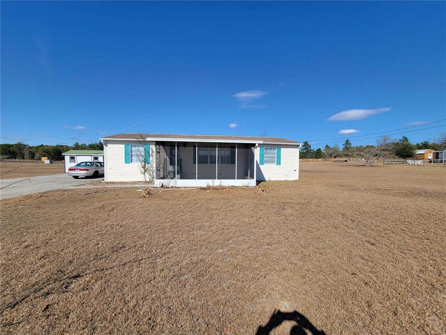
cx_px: 223
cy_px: 168
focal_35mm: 13
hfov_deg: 106.2
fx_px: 167
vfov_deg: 89.9
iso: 50
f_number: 2.2
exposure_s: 1/1978
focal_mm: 2.2
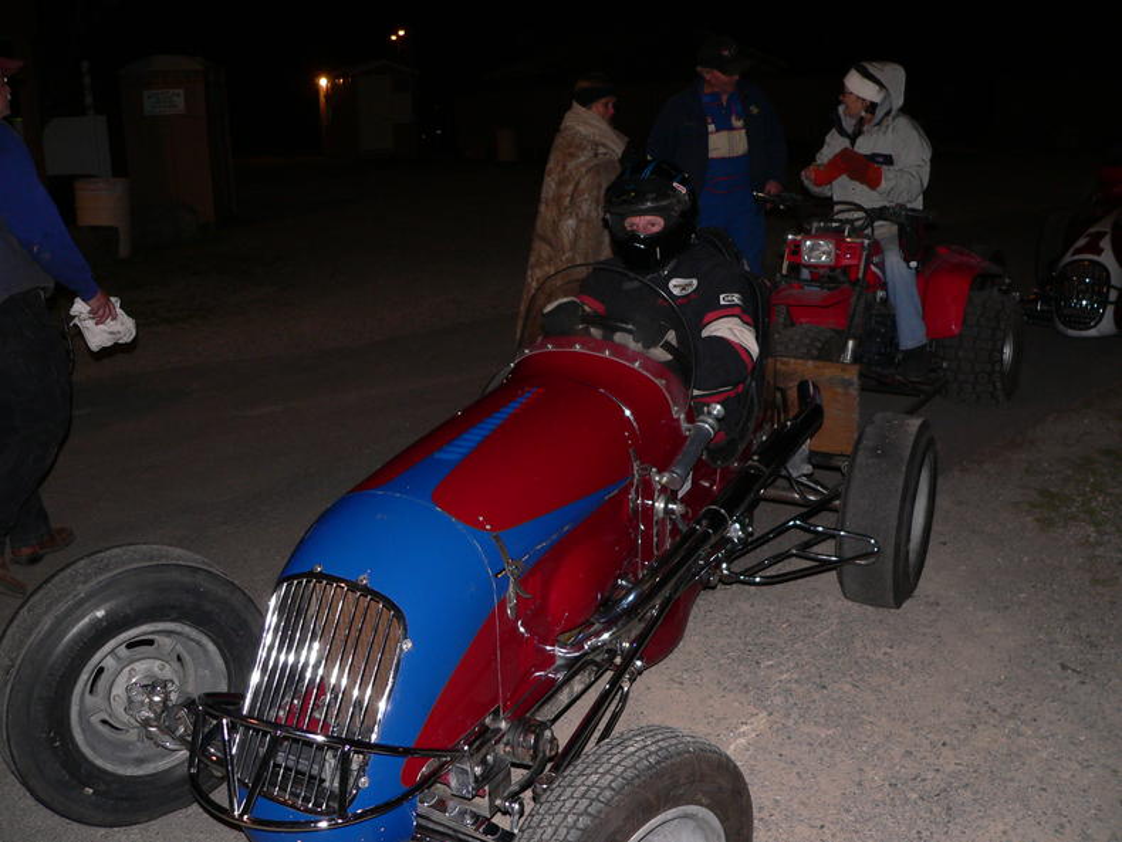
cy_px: 421
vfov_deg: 39.7
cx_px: 561
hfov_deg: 51.3
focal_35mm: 36
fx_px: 1167
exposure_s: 1/60
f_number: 2.8
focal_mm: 6
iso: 100
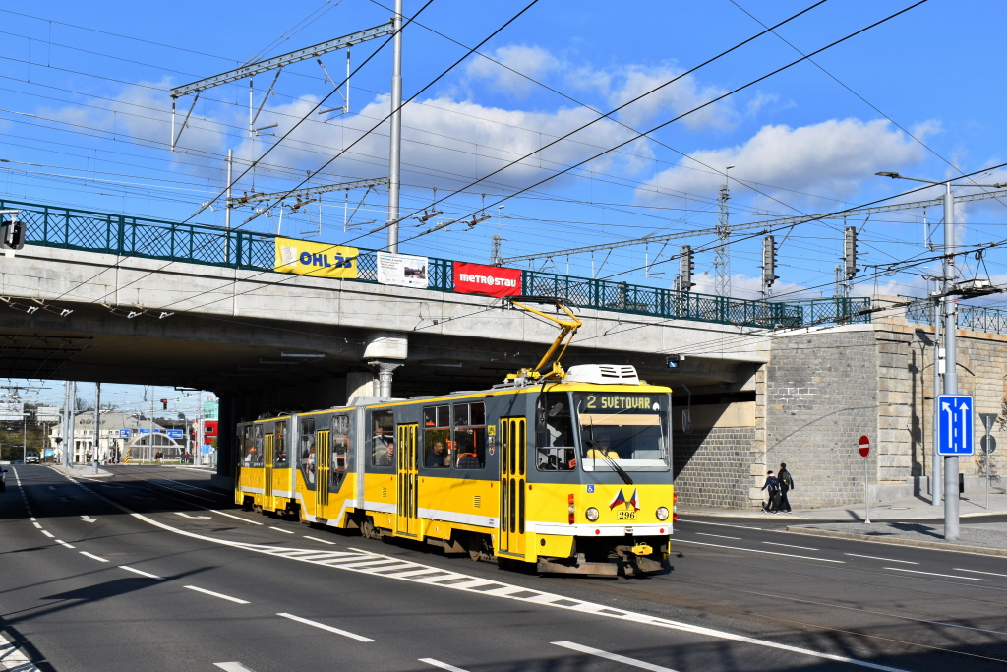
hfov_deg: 43.6
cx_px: 504
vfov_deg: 29.9
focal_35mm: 45
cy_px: 336
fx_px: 1259
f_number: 10
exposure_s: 1/400
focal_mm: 30
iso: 200
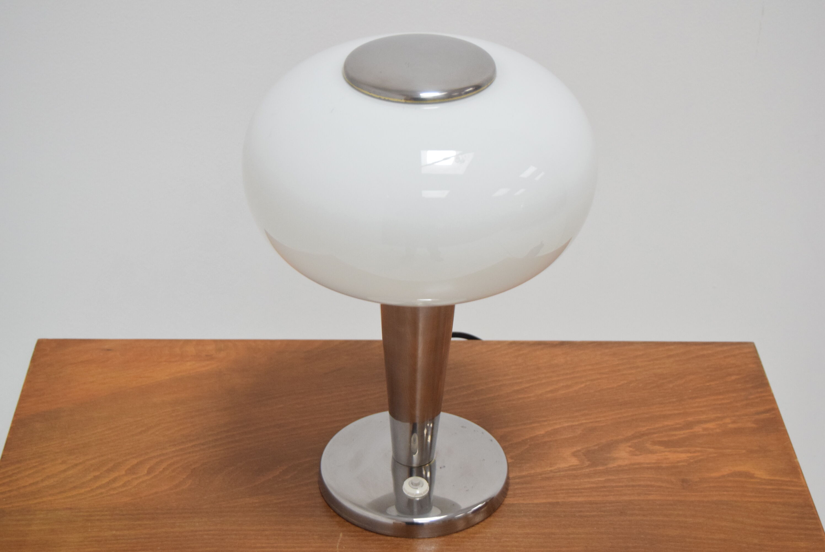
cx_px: 412
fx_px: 1651
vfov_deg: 19.0
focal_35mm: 72
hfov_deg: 28.1
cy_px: 276
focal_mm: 48
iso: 1600
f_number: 5.3
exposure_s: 1/30
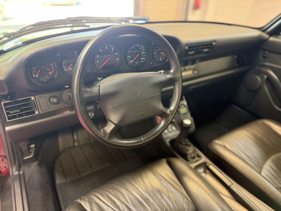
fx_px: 195
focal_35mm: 24
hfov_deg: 71.6
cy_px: 106
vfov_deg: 56.8
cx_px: 140
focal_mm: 6.76
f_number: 1.78
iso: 500
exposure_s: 1/50
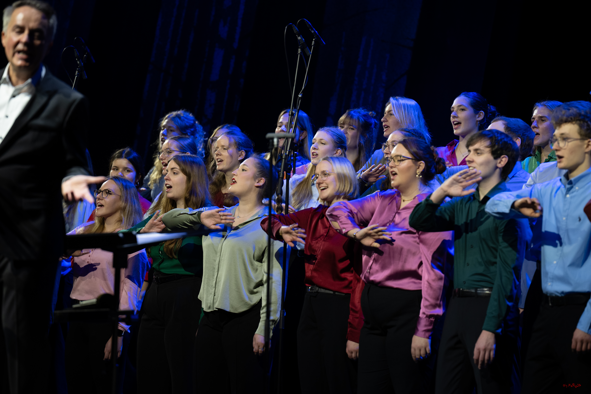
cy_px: 197
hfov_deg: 10.3
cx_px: 296
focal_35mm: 200
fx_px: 3283
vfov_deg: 6.9
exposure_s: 1/160
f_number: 4
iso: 1000
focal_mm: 200
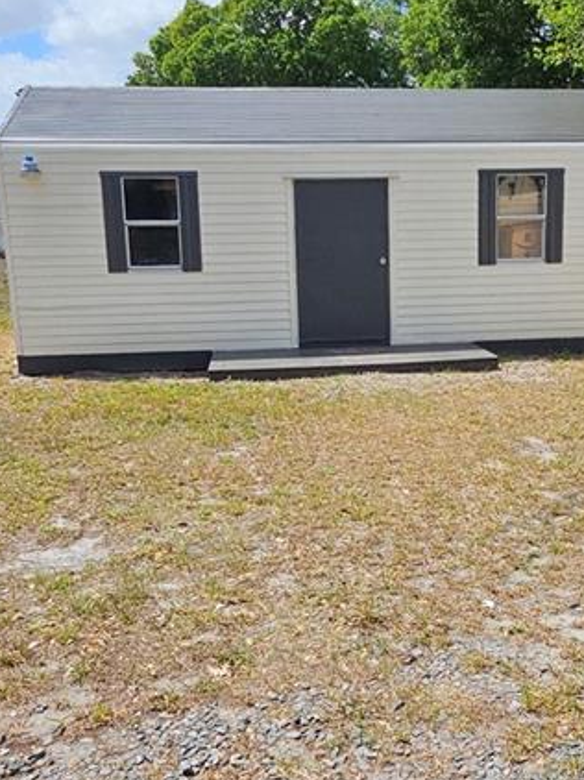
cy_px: 421
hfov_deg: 38.1
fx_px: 833
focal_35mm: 37
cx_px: 397
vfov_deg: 50.1
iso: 50
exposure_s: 1/3117
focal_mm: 2.2
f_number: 2.2
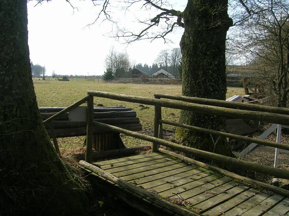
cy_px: 108
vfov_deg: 40.7
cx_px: 144
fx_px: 292
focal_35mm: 35
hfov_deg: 52.6
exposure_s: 1/379
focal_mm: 5.4
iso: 50
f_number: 4.8
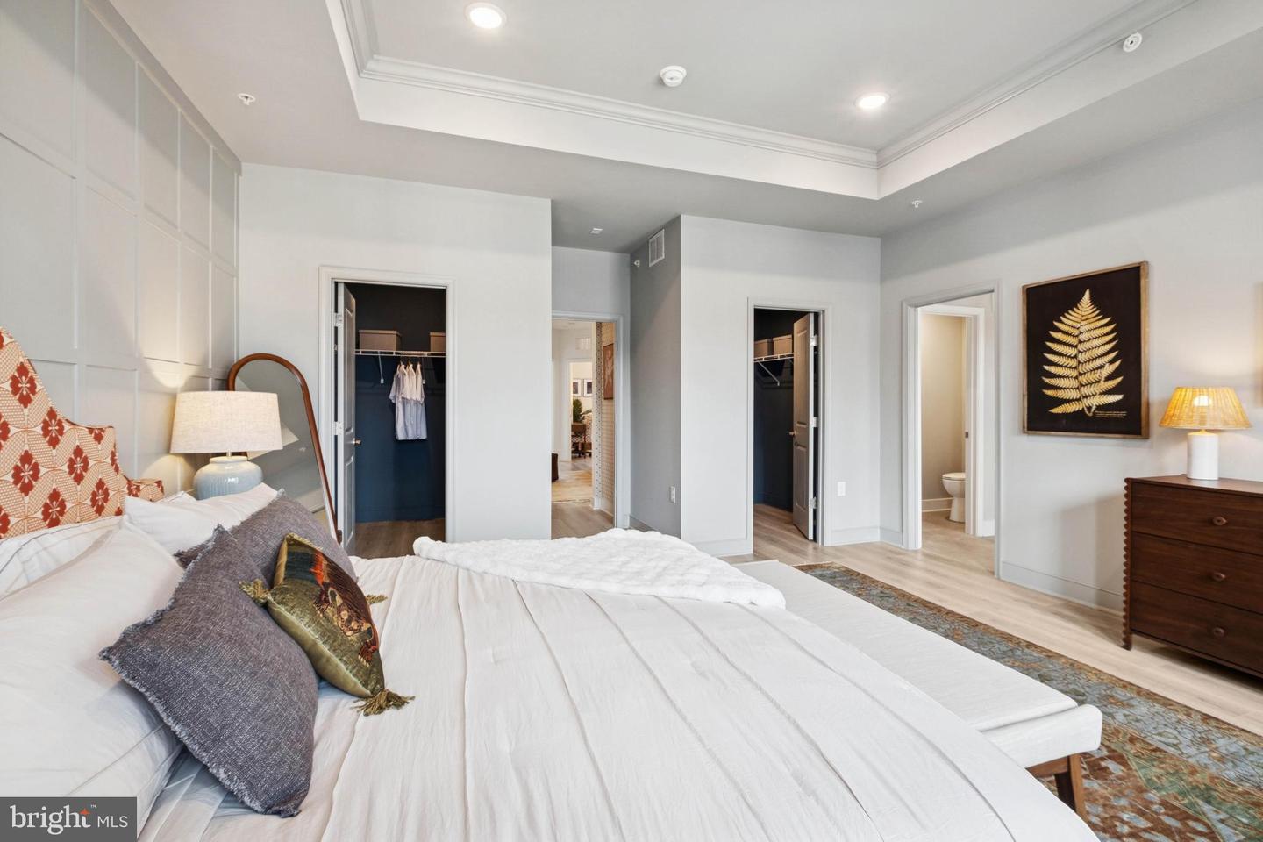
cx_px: 632
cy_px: 421
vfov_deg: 77.3
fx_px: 526
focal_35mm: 15
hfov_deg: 100.4
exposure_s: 1/30
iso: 400
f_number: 8
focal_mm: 10
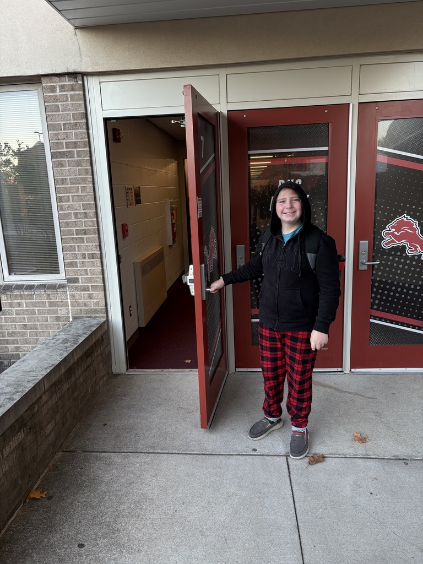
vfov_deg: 67.3
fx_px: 424
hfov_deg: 53.1
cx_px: 212
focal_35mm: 26
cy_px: 282
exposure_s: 1/80
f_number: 1.6
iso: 125
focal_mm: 5.96
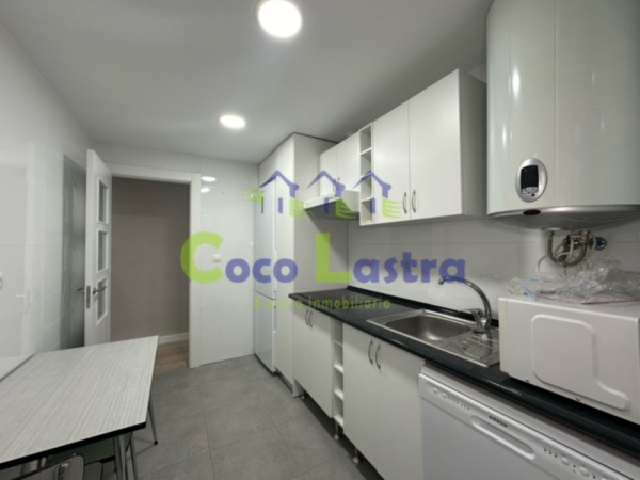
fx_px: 259
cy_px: 240
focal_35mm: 14
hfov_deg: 102.1
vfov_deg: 85.7
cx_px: 320
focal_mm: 2.22
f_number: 2.2
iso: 100
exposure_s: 1/100
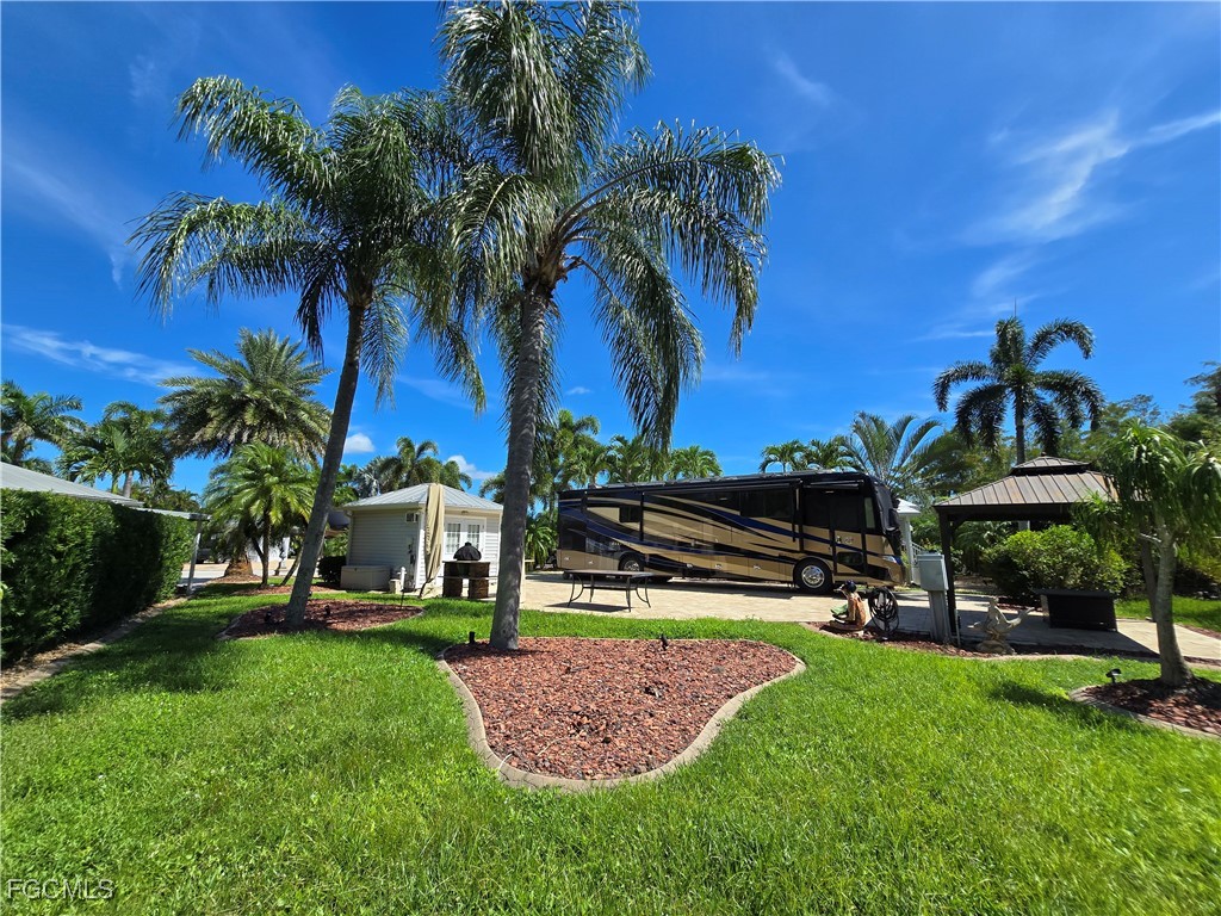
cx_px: 610
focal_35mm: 13
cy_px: 458
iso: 50
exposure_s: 1/2163
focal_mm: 2.2
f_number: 2.2
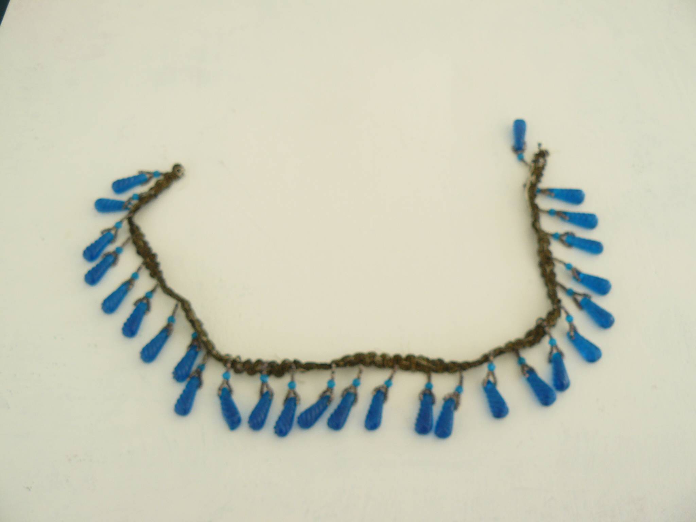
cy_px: 261
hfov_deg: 51.4
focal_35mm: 36
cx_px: 348
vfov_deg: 39.7
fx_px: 724
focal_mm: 6
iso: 100
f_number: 2.8
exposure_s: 1/60
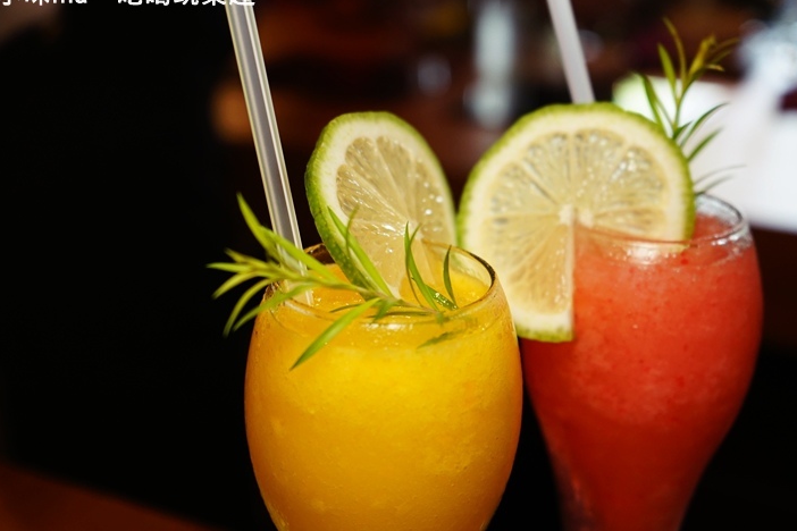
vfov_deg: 27.5
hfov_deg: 40.3
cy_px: 252
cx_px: 417
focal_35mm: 49
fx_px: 1085
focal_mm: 43
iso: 640
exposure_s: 1/60
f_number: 4.5
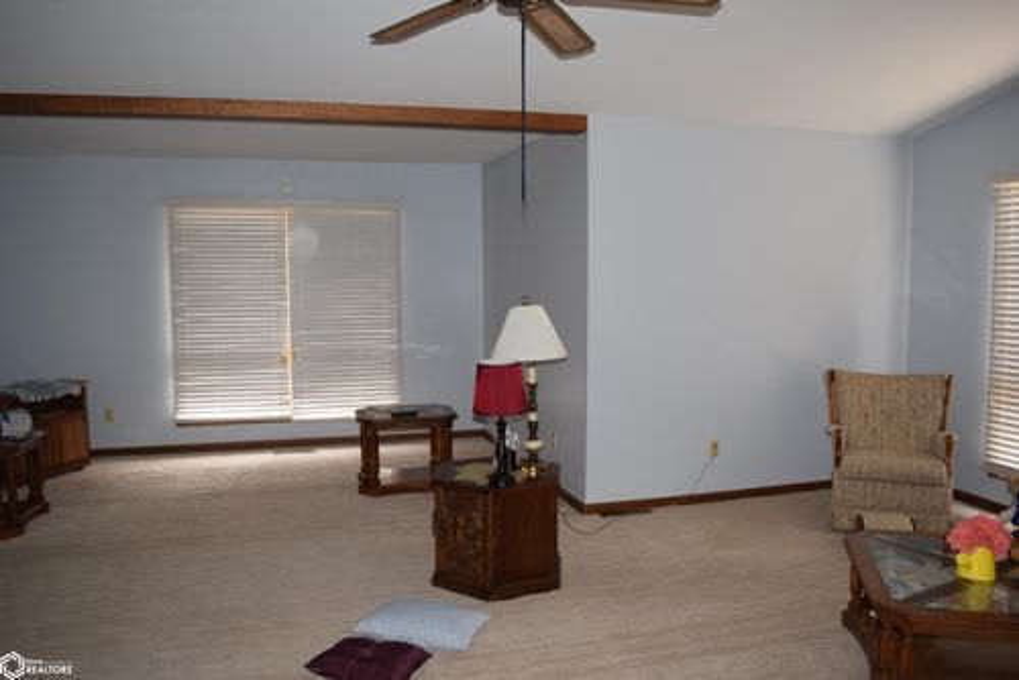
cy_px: 340
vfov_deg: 48.0
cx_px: 510
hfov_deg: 67.4
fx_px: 765
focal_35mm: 27
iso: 800
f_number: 4.5
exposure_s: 1/80
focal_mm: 18
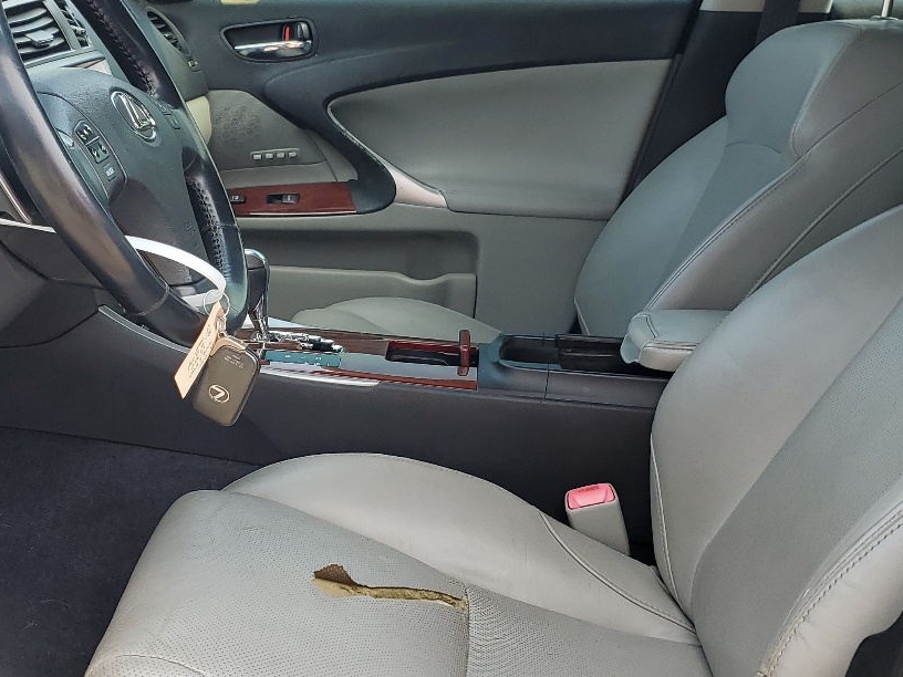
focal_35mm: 51
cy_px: 332
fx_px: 1330
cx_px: 324
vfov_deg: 28.6
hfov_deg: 37.2
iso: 50
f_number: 1.5
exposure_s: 1/435
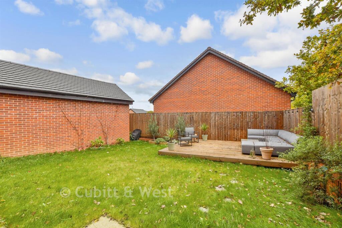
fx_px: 143
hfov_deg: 100.4
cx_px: 171
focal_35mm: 15
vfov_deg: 77.3
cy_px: 114
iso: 320
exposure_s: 1/200
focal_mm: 10
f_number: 8
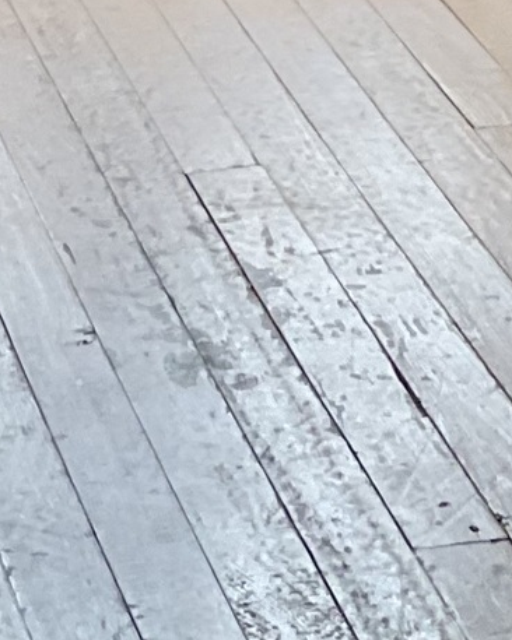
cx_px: 144
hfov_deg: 8.1
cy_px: -810
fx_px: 3601
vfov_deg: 9.3
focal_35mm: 190
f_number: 1.8
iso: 125
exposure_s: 1/60
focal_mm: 3
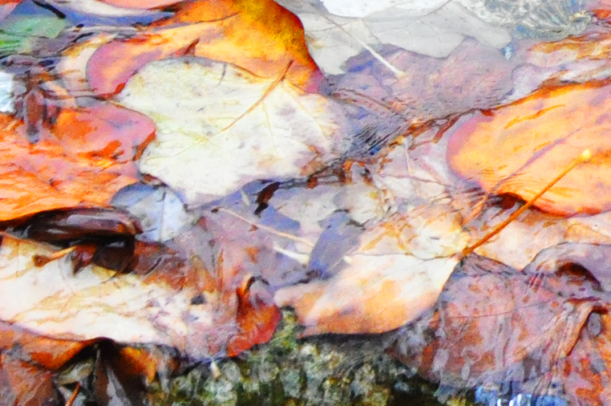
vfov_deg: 2.0
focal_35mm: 688
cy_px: 169
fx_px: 11668
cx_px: 893
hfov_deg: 3.0
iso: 3200
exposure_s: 1/800
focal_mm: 105
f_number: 7.1
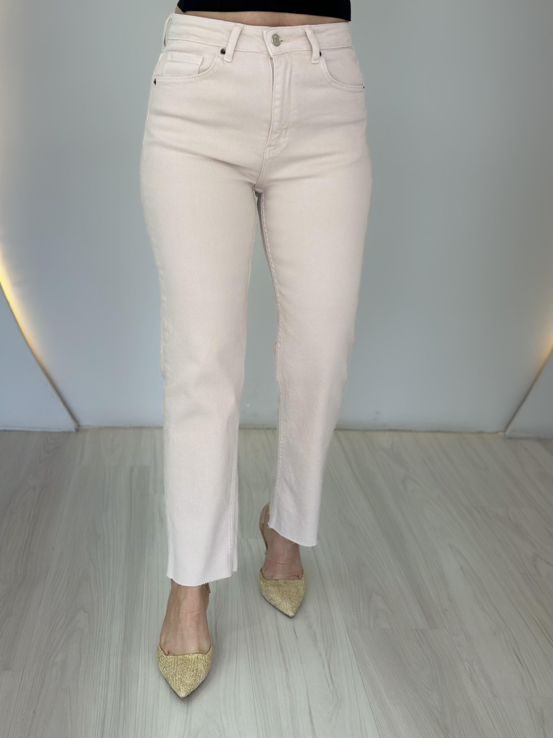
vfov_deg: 39.7
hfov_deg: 30.3
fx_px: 1022
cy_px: 369
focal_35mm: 48
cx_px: 276
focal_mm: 6.86
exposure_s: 1/577
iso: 80
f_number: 1.78
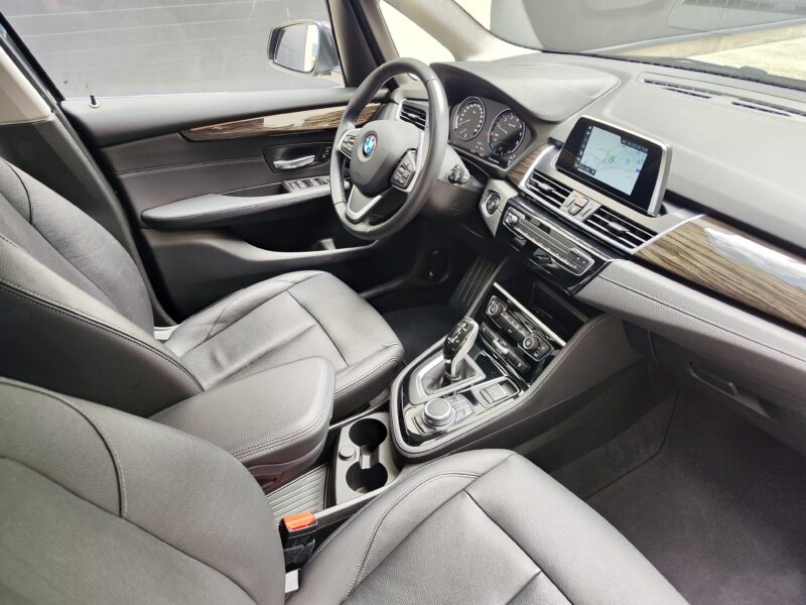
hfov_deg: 73.9
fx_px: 536
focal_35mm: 23
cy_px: 302
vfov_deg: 58.9
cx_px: 403
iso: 119
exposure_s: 1/100
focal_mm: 7.01
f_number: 1.69
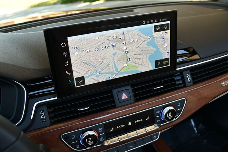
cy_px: 76
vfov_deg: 36.9
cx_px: 114
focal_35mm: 36
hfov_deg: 53.1
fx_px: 228
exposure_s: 1/250
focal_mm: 18
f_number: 3.5
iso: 400
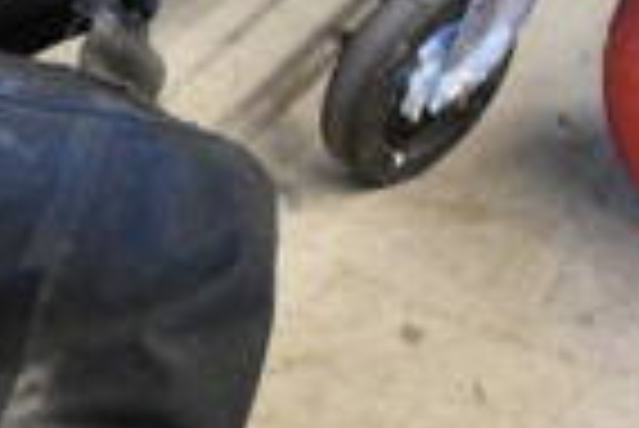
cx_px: -662
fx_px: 2061
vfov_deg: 11.4
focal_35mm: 116
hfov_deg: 14.5
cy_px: 608
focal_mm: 18
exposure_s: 1/125
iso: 6400
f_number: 3.5
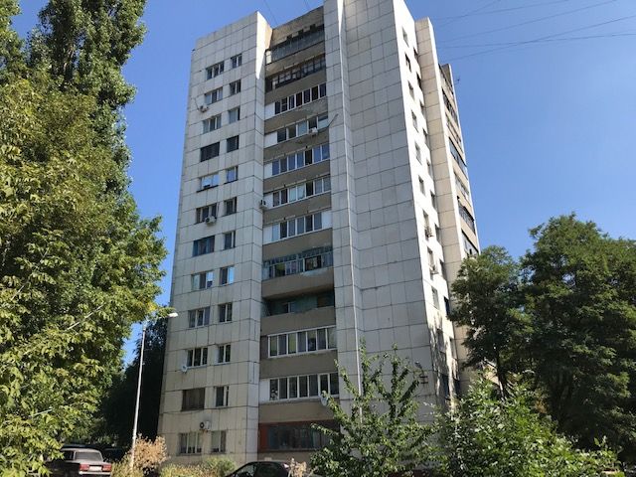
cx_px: 318
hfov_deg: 63.4
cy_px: 238
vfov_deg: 49.7
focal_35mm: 28
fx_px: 514
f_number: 1.8
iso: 20
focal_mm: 3.99
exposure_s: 1/1880
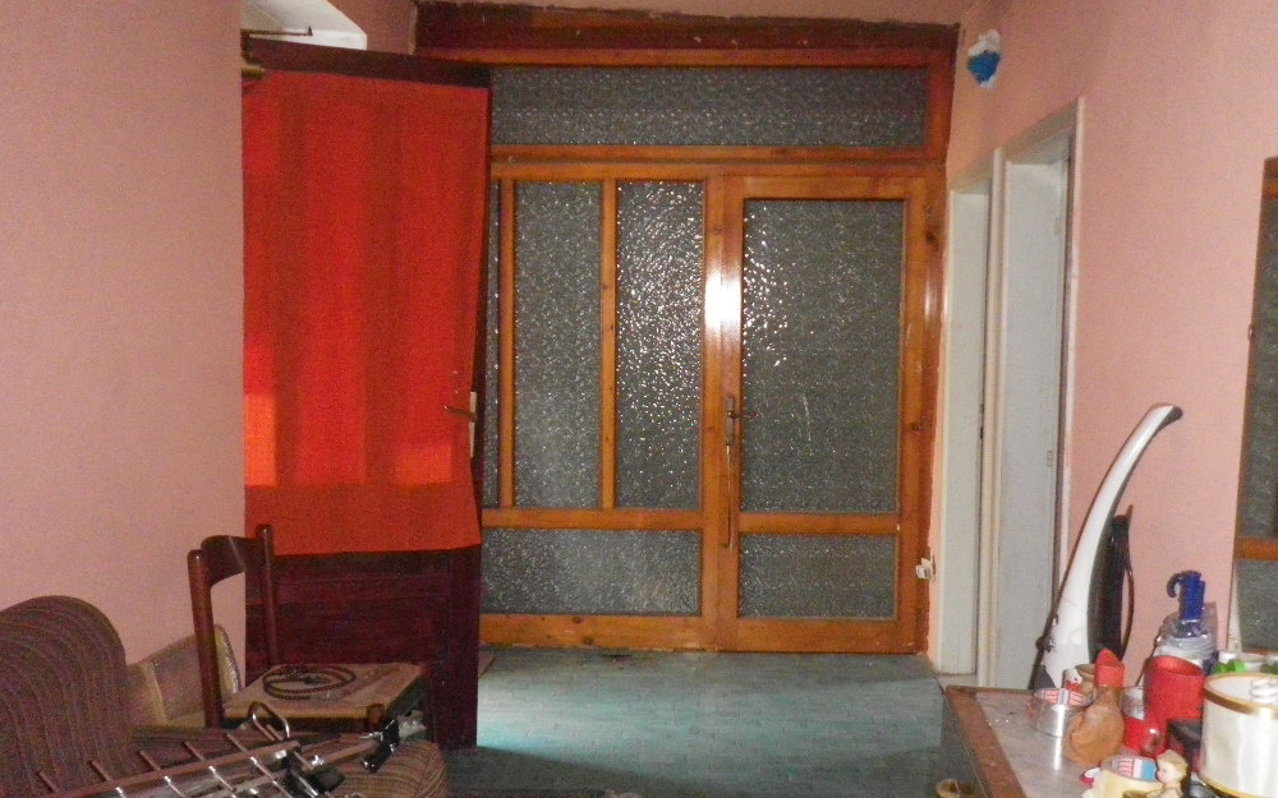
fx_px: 1324
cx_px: 653
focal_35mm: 38
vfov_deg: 33.6
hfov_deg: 51.5
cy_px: 393
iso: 640
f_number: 3.8
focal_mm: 6.2
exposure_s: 1/60
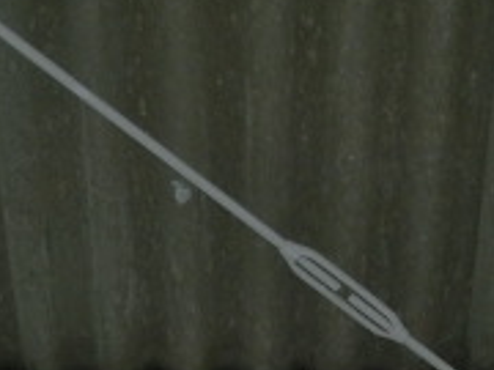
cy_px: 619
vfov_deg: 14.9
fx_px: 1270
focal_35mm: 89
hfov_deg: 22.0
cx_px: 296
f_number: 3.5
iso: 80
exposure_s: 1/125
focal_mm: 4.5
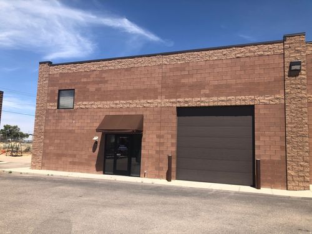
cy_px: 117
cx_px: 156
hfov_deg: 63.4
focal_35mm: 28
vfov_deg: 49.7
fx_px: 252
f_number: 1.8
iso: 20
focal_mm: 3.99
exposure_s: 1/1675
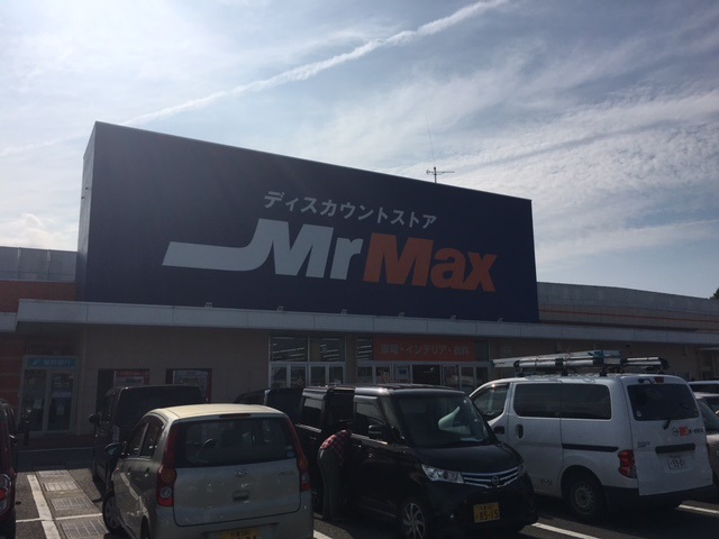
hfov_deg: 61.7
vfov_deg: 48.2
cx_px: 360
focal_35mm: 29
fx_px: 602
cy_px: 270
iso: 25
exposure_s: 1/6993
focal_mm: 4.15
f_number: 2.2
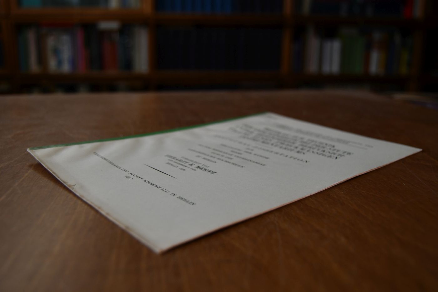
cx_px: 219
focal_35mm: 34
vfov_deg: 38.9
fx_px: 414
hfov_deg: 55.8
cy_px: 146
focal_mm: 23
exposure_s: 1/250
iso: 400
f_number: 4.5
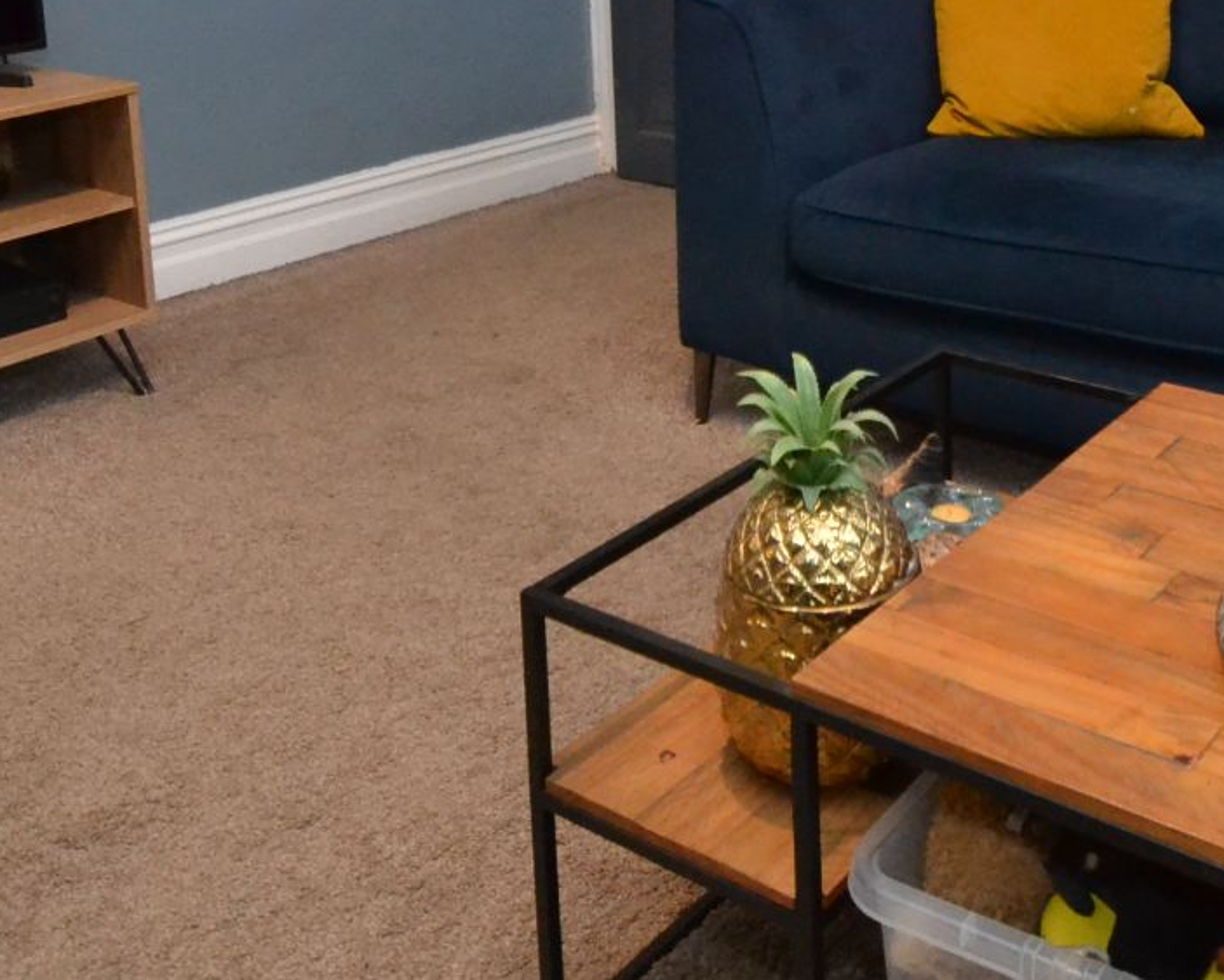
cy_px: -27
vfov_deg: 33.1
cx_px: 884
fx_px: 1486
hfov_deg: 43.6
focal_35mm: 41
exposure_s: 1/60
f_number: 3.5
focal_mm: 10
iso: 3200
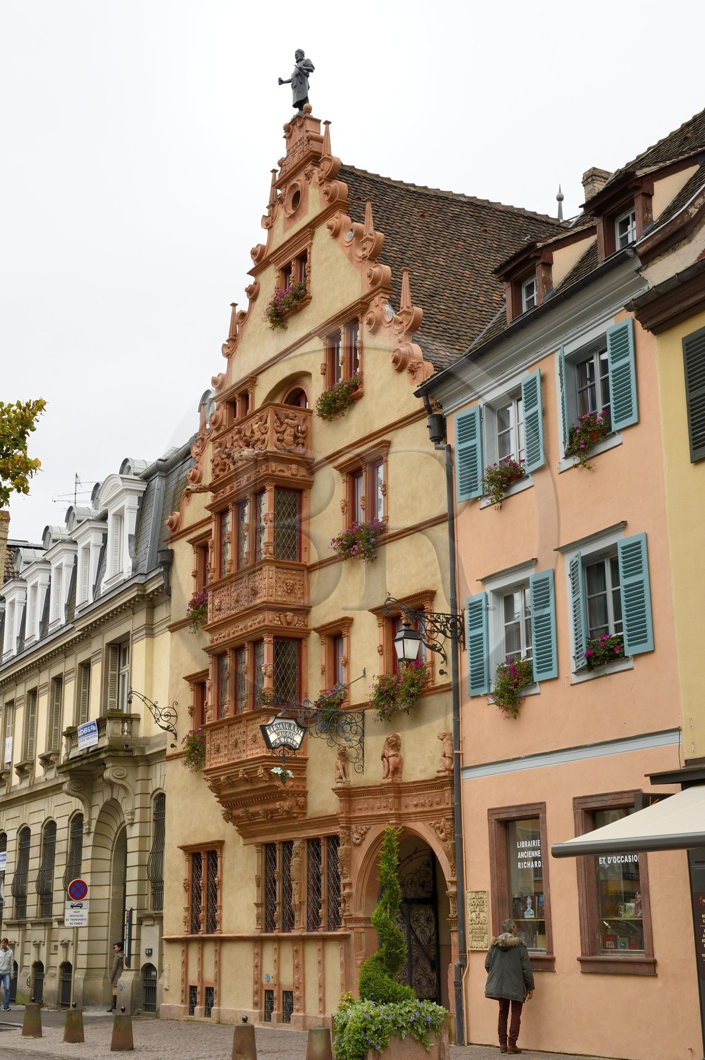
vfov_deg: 39.6
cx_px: 352
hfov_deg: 26.9
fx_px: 1471
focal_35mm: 50
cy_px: 530
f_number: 14
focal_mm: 50
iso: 400
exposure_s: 1/160
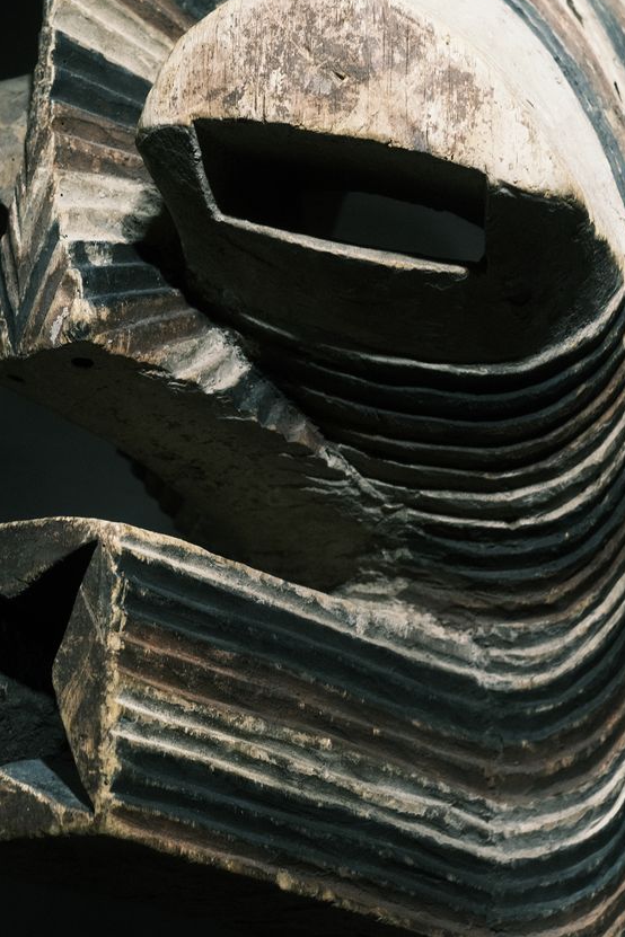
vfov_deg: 32.2
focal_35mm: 62
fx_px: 1614
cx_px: 218
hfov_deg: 21.8
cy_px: 329
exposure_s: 1/100
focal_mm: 27
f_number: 4.5
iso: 640
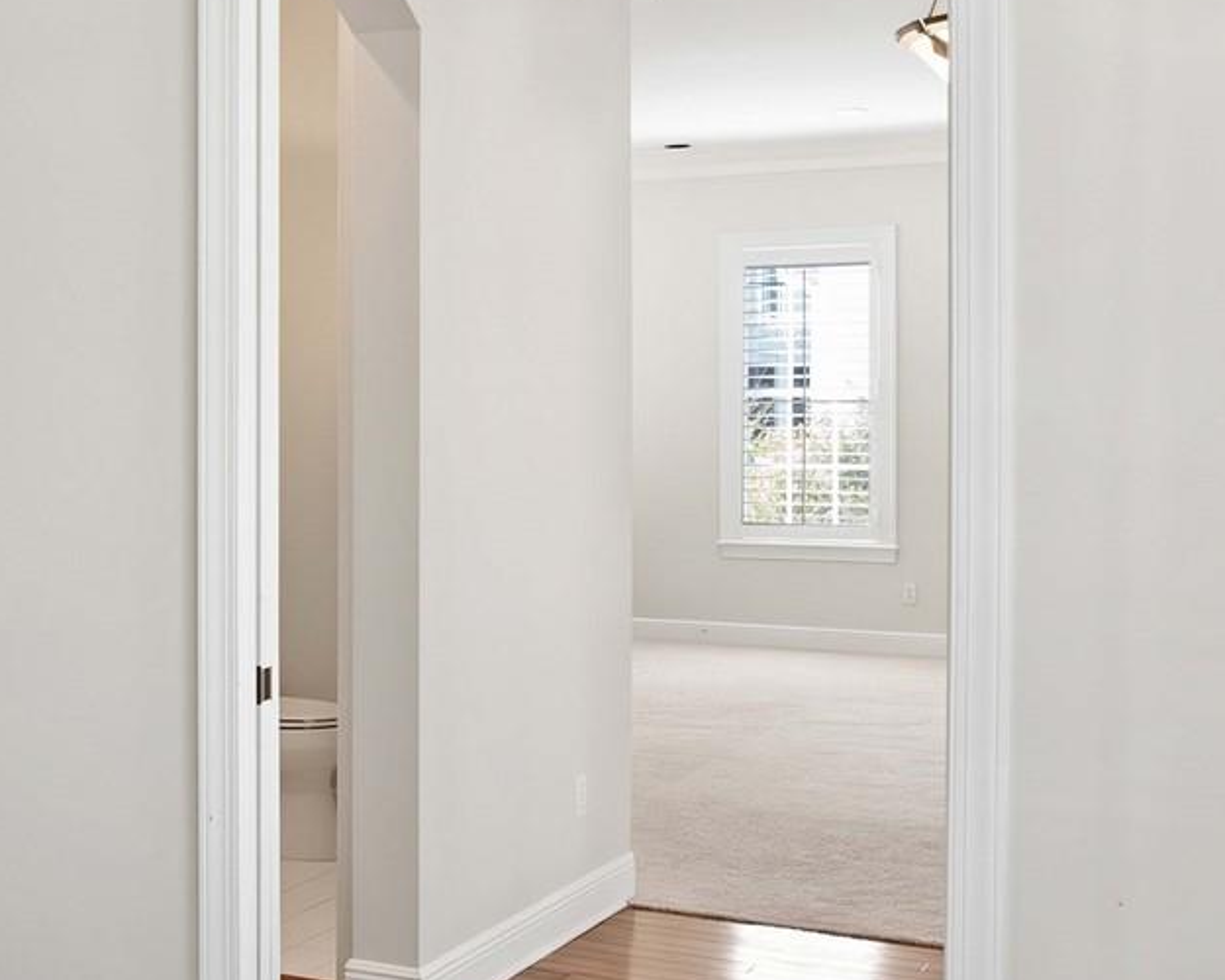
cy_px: 424
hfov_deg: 36.8
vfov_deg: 30.2
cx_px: 367
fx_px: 1813
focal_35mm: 50
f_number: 7.1
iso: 640
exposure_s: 1/60
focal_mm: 10
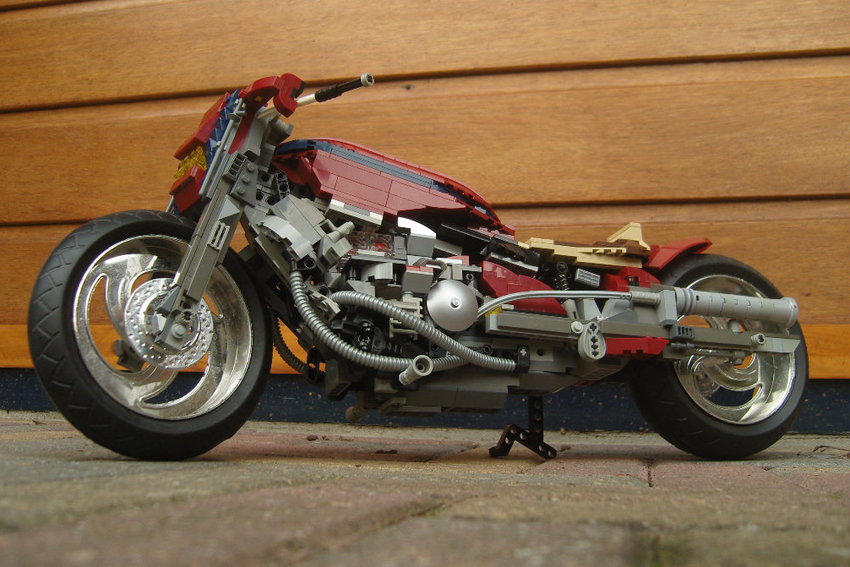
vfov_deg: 36.9
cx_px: 421
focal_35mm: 36
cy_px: 256
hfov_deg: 53.1
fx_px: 850
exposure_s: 1/100
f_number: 2.8
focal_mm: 7.3
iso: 100
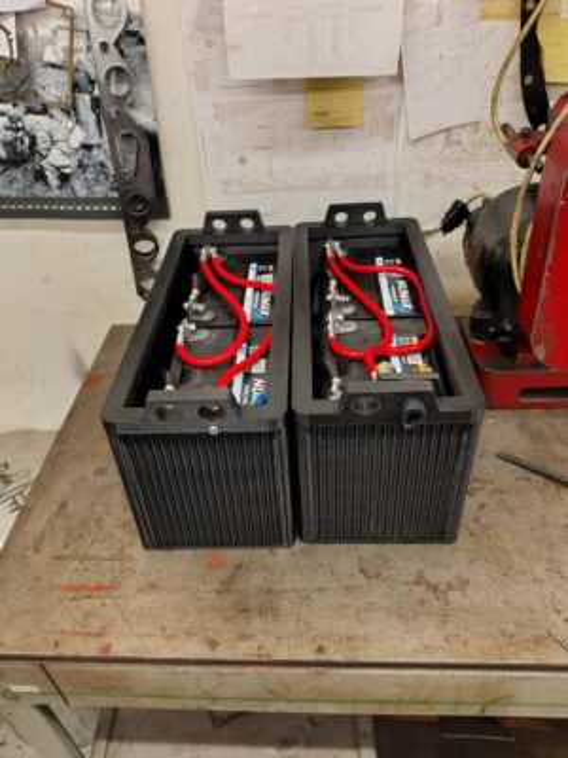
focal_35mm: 25
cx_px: 284
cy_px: 379
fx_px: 547
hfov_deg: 54.9
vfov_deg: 69.4
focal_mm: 4.71
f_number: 1.7
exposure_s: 1/50.1
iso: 768
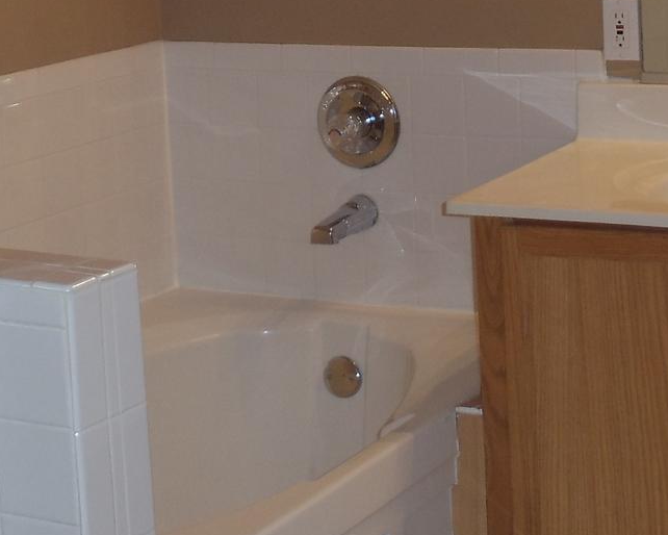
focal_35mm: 137
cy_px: -7
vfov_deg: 11.2
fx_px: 2709
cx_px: 346
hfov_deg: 14.1
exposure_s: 1/30
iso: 100
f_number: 3.5
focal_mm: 6
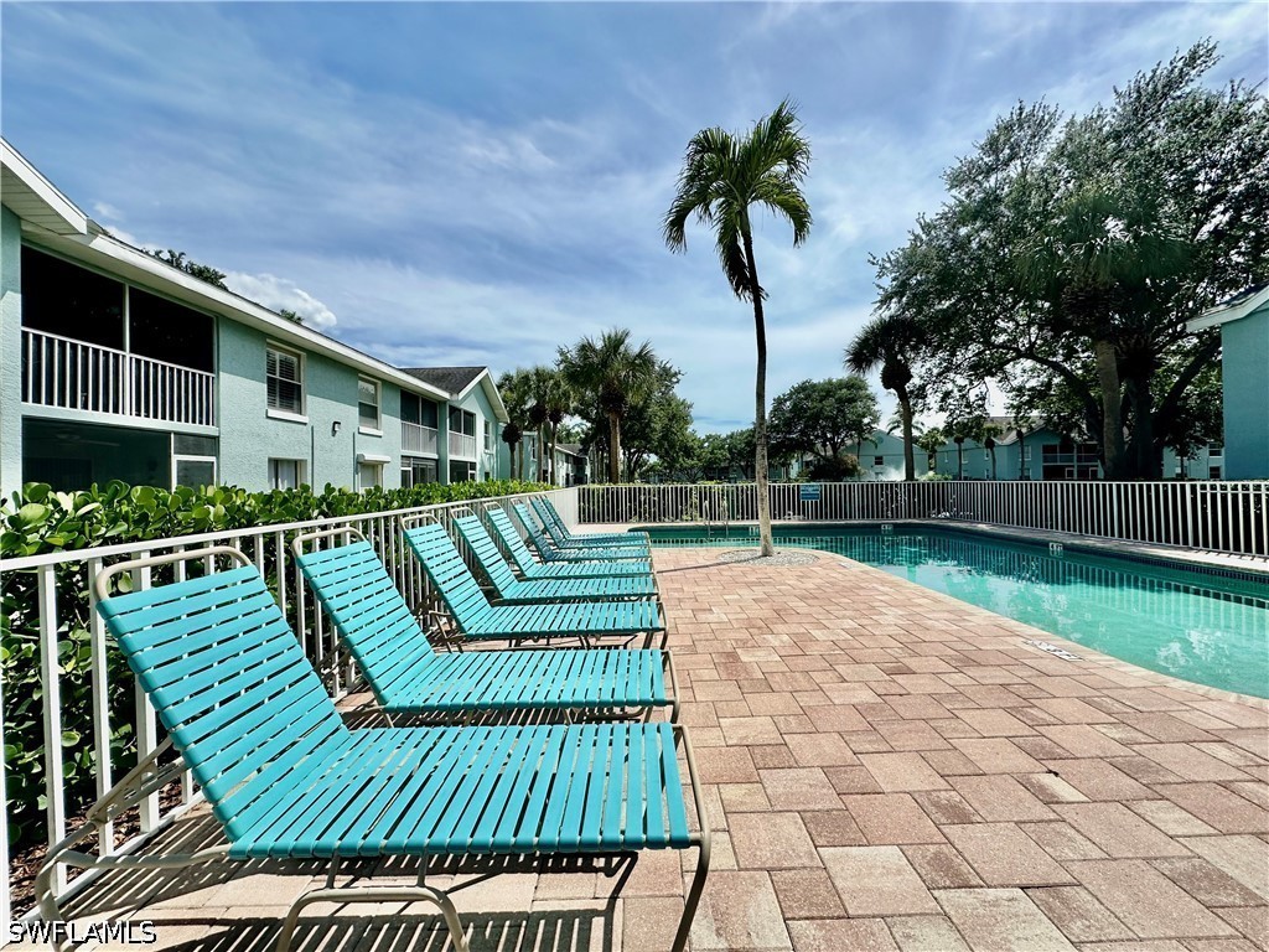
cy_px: 476
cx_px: 634
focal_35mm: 14
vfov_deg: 85.7
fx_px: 513
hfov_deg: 102.1
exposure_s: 1/4651
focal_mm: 2.22
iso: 50
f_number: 2.2
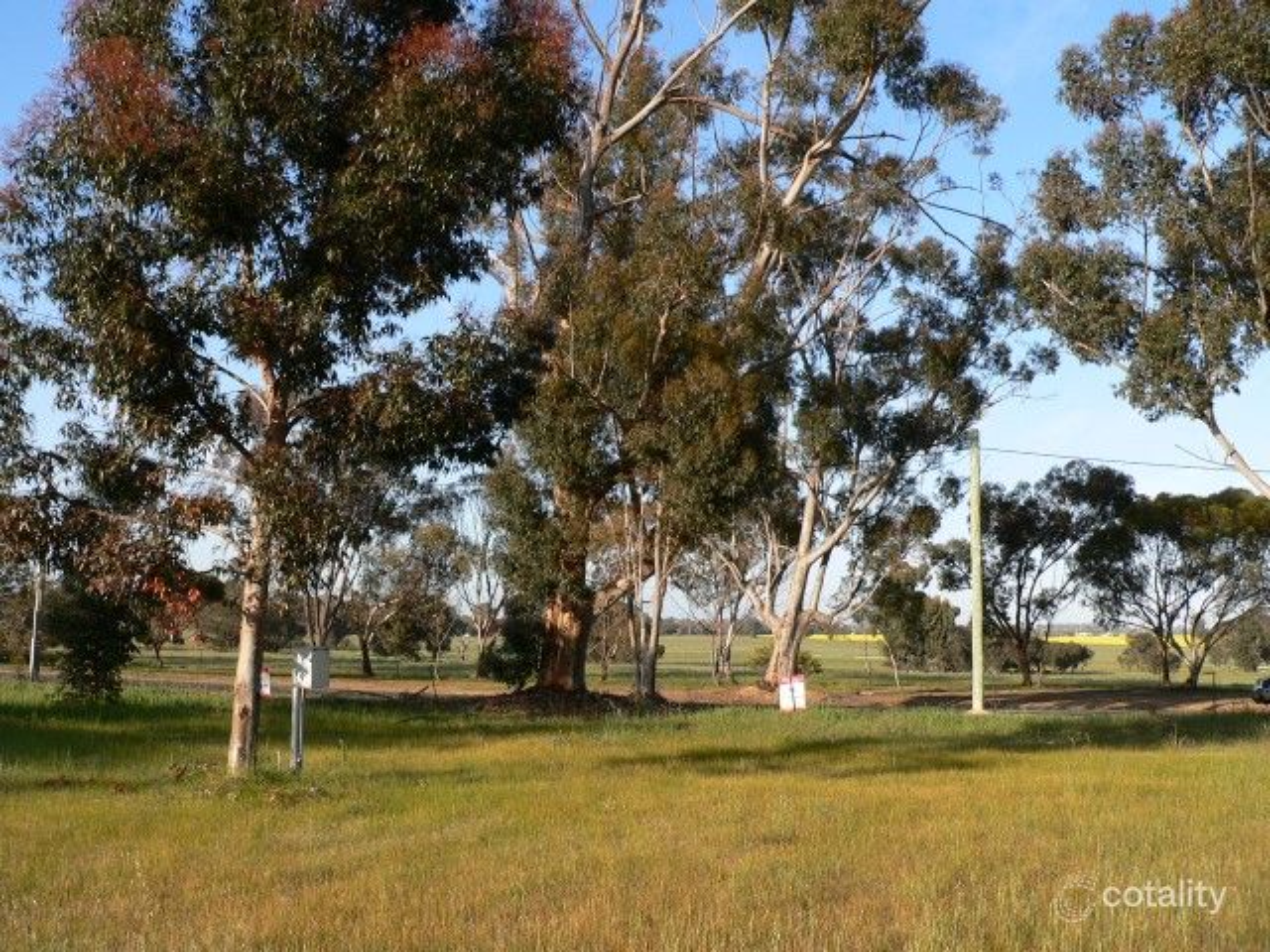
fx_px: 1321
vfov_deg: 39.7
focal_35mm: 36
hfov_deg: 51.4
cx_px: 635
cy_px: 476
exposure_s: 1/320
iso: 80
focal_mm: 6
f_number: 4
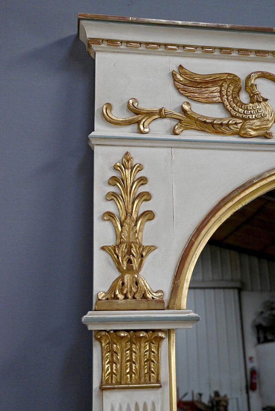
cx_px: 138
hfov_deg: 32.7
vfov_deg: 47.4
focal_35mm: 41
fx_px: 469
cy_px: 206
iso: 5000
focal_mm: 41
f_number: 8
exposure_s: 1/400
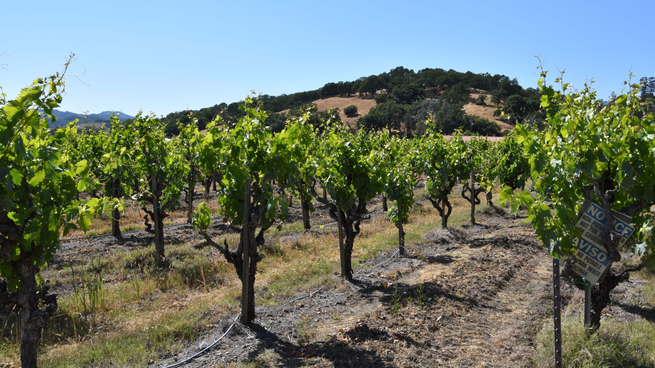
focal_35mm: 37
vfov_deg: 32.3
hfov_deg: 54.6
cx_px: 329
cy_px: 150
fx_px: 634
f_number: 10
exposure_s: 1/400
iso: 200
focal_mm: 23
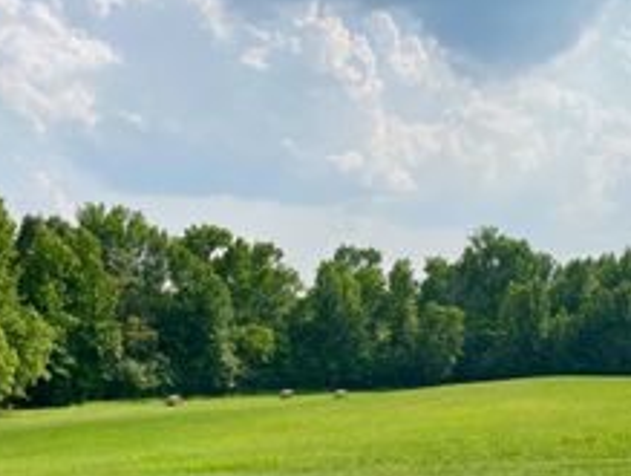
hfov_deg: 37.3
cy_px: 345
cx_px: 254
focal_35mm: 51
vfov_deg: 28.3
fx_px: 931
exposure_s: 1/4115
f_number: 1.8
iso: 32
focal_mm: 4.25
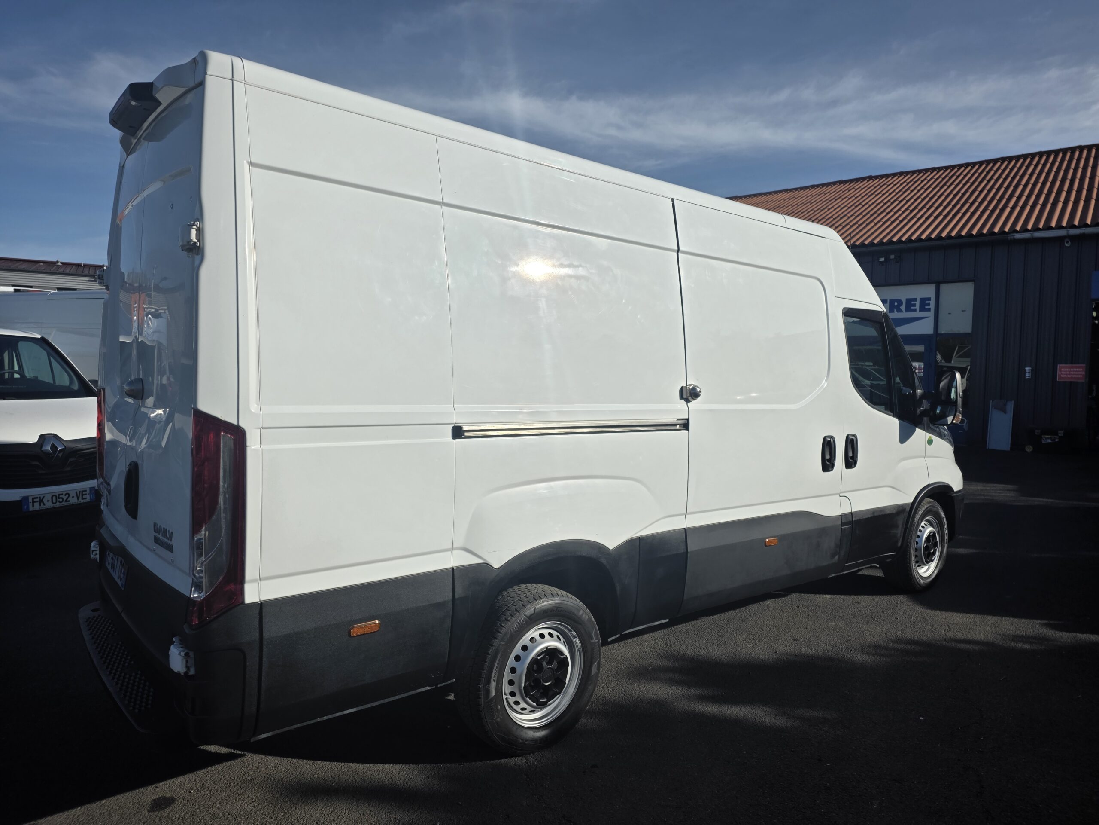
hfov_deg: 73.9
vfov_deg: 58.9
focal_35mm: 23
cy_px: 412
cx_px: 550
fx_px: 730
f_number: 1.7
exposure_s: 1/7944
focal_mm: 6.25
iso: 64
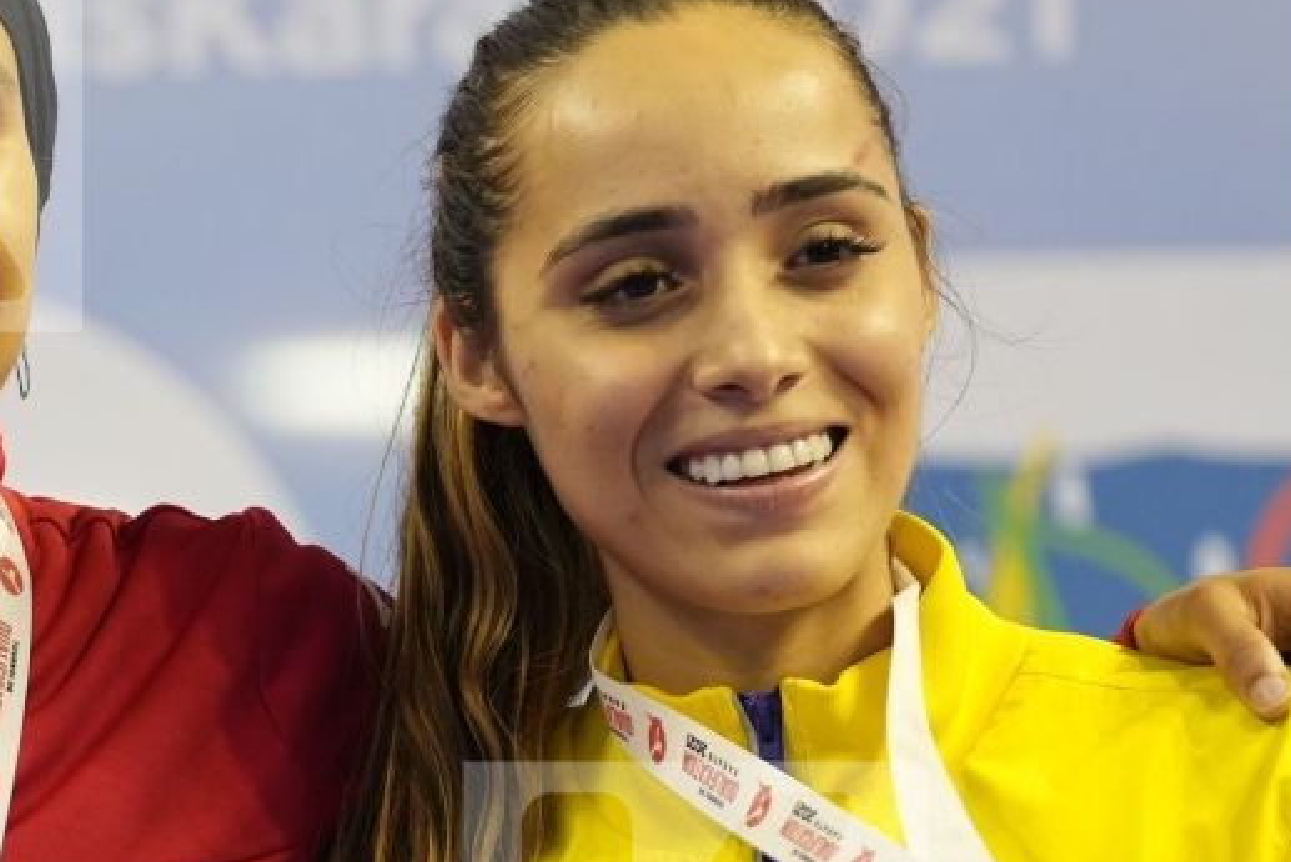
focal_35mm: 536
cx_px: -150
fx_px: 19226
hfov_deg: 3.8
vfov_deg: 2.6
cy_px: 989
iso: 1250
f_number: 2.8
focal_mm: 154
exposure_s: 1/250
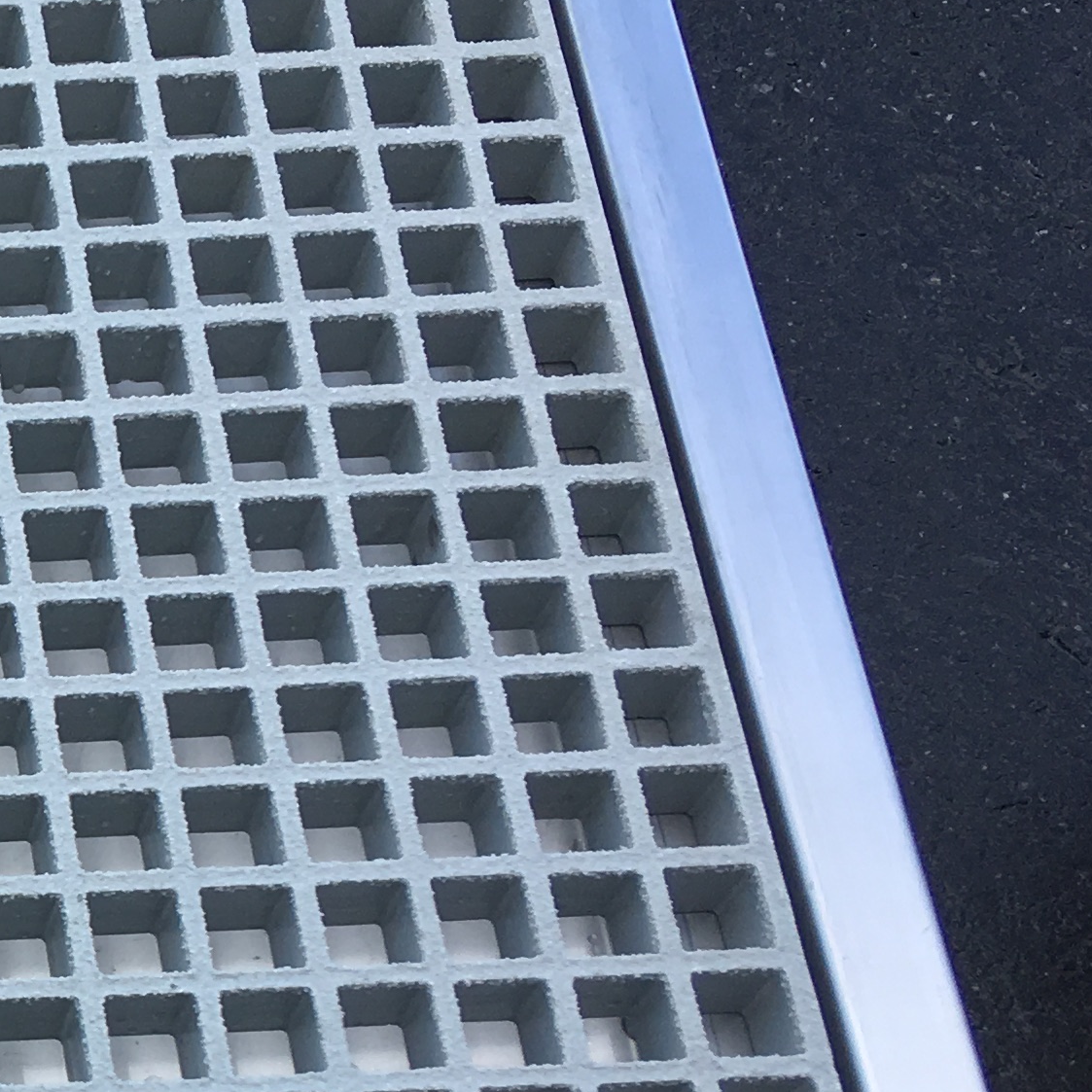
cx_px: -732
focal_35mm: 92
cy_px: 869
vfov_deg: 18.7
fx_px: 3284
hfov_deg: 16.5
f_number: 2.2
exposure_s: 1/538
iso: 25
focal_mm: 4.15
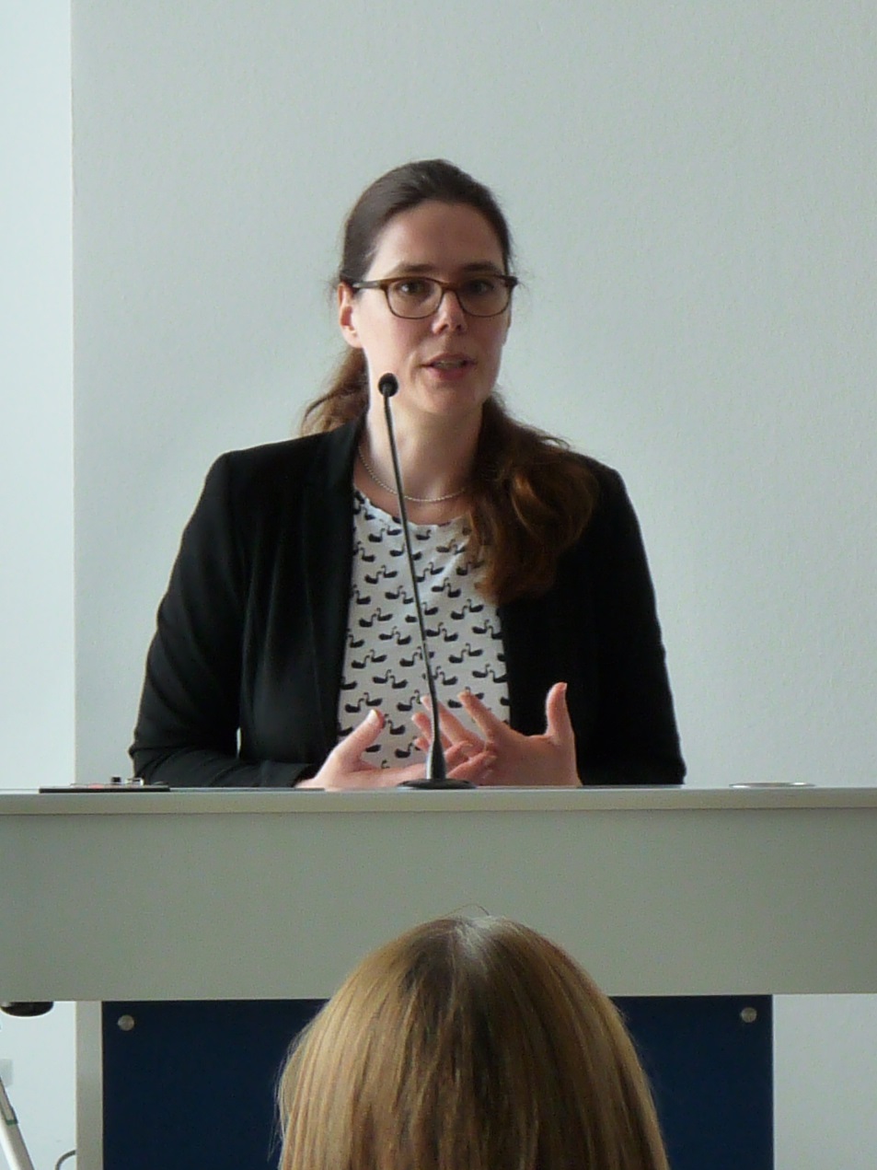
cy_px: 585
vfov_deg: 16.2
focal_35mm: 122
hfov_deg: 12.1
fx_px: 4122
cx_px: 438
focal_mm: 21.6
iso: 160
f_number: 3.6
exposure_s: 1/40
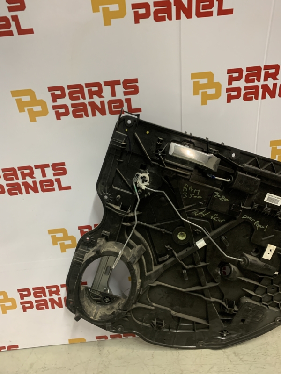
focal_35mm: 26
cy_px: 187
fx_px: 281
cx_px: 140
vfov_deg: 67.3
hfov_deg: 53.1
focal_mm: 4.25
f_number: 1.8
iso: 320
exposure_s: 1/40
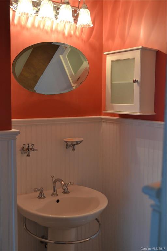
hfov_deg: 34.2
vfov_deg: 49.6
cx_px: 84
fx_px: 271
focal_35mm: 39
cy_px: 126
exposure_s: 1/60
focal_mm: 26
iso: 400
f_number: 4.2
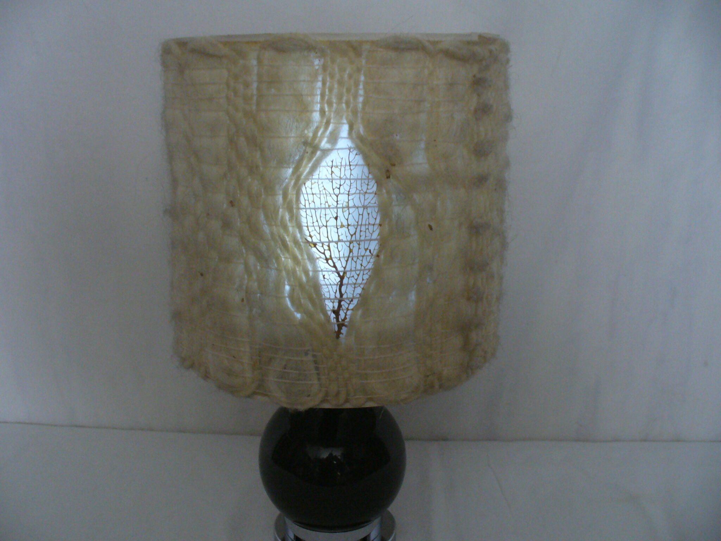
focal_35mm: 37
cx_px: 360
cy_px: 270
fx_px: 771
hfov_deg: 50.1
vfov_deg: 38.7
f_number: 2.8
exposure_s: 1/15
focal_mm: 6.1
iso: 200
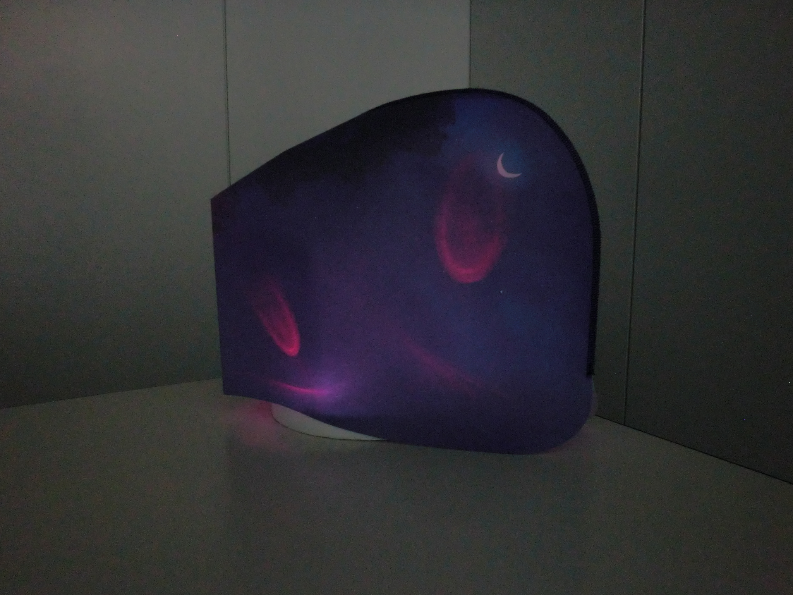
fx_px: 596
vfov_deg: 53.1
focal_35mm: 26
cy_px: 298
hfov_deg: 67.3
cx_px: 396
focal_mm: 4.7
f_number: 2.8
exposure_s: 1/60
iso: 320
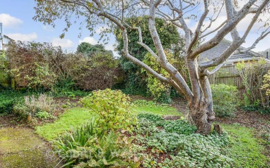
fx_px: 162
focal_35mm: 22
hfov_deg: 79.7
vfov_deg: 55.0
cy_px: 90
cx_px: 136
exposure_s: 1/40
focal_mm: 14
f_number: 8
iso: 200
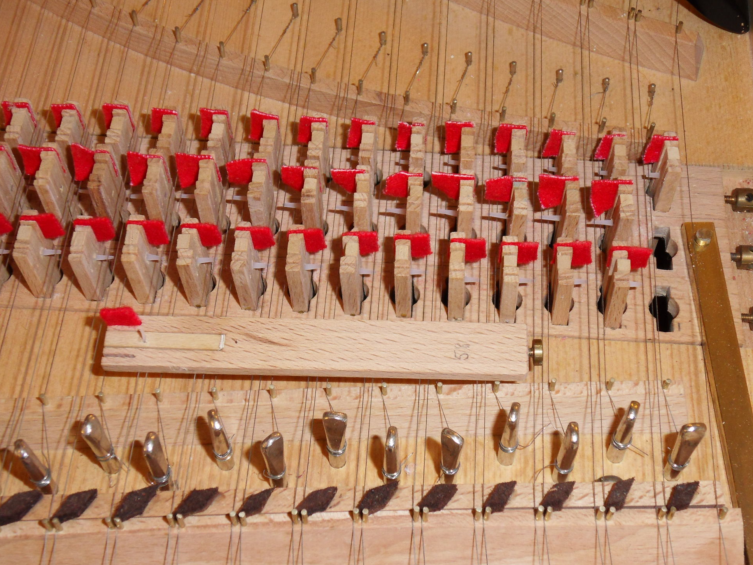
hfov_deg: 34.9
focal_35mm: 55
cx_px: 387
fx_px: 1196
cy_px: 289
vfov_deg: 26.6
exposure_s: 1/45
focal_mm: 9.1
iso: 200
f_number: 4.5
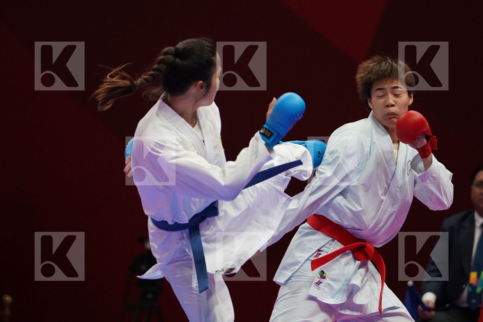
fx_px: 5085
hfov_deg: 5.4
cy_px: 161
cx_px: 242
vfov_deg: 3.6
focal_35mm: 379
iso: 2500
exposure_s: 1/1000
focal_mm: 253
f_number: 4
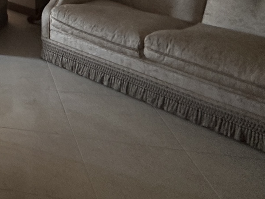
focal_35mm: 60
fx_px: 459
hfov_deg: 23.3
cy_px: -96
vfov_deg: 20.9
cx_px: -166
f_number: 2.2
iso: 200
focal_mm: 2.22
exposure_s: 1/50
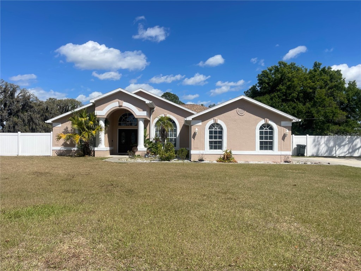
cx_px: 180
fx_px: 271
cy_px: 136
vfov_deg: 53.1
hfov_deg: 67.3
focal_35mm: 26
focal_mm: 5.1
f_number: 1.6
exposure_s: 1/7937
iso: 50
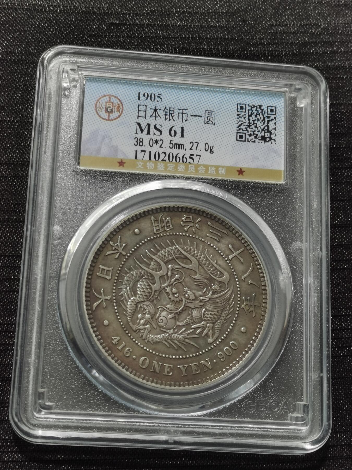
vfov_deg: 29.4
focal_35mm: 66
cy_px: 235
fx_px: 895
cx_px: 176
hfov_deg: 22.3
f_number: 1.8
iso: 50
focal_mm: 5.58
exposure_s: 1/100
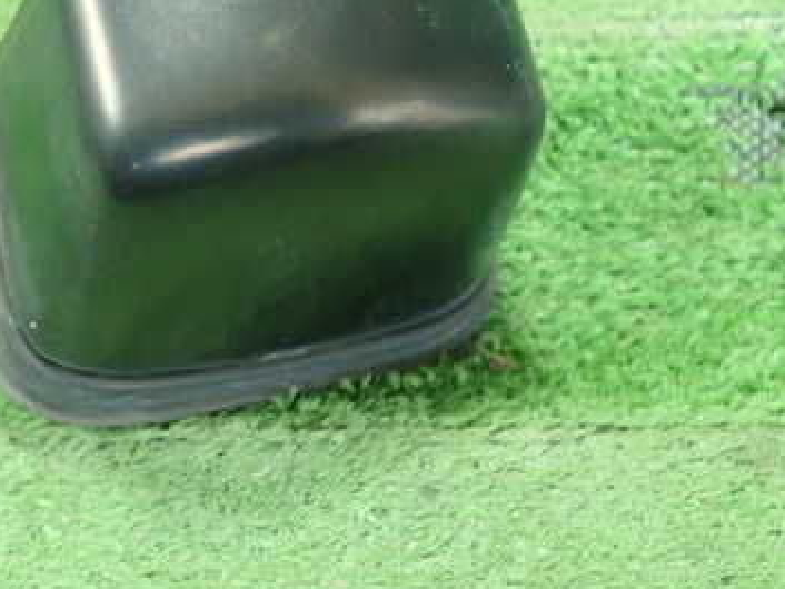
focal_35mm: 51
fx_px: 1157
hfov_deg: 37.1
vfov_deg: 28.3
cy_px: 173
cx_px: 267
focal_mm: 5.5
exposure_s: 1/125
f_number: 2.3
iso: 640
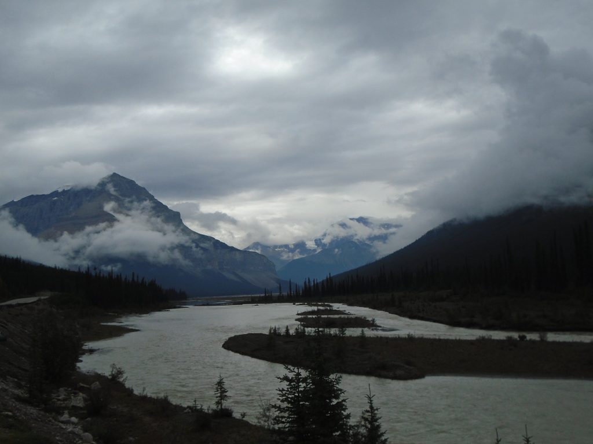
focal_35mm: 36
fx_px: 617
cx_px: 296
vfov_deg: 39.7
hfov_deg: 51.4
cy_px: 222
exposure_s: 1/200
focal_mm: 6.4
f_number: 9.5
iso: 100
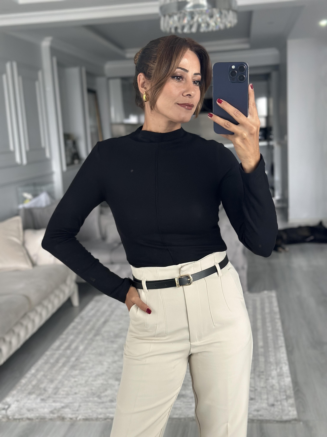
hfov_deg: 30.3
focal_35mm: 48
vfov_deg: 39.7
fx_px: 605
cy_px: 218
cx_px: 164
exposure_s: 1/50
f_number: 1.78
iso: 400
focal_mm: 6.86
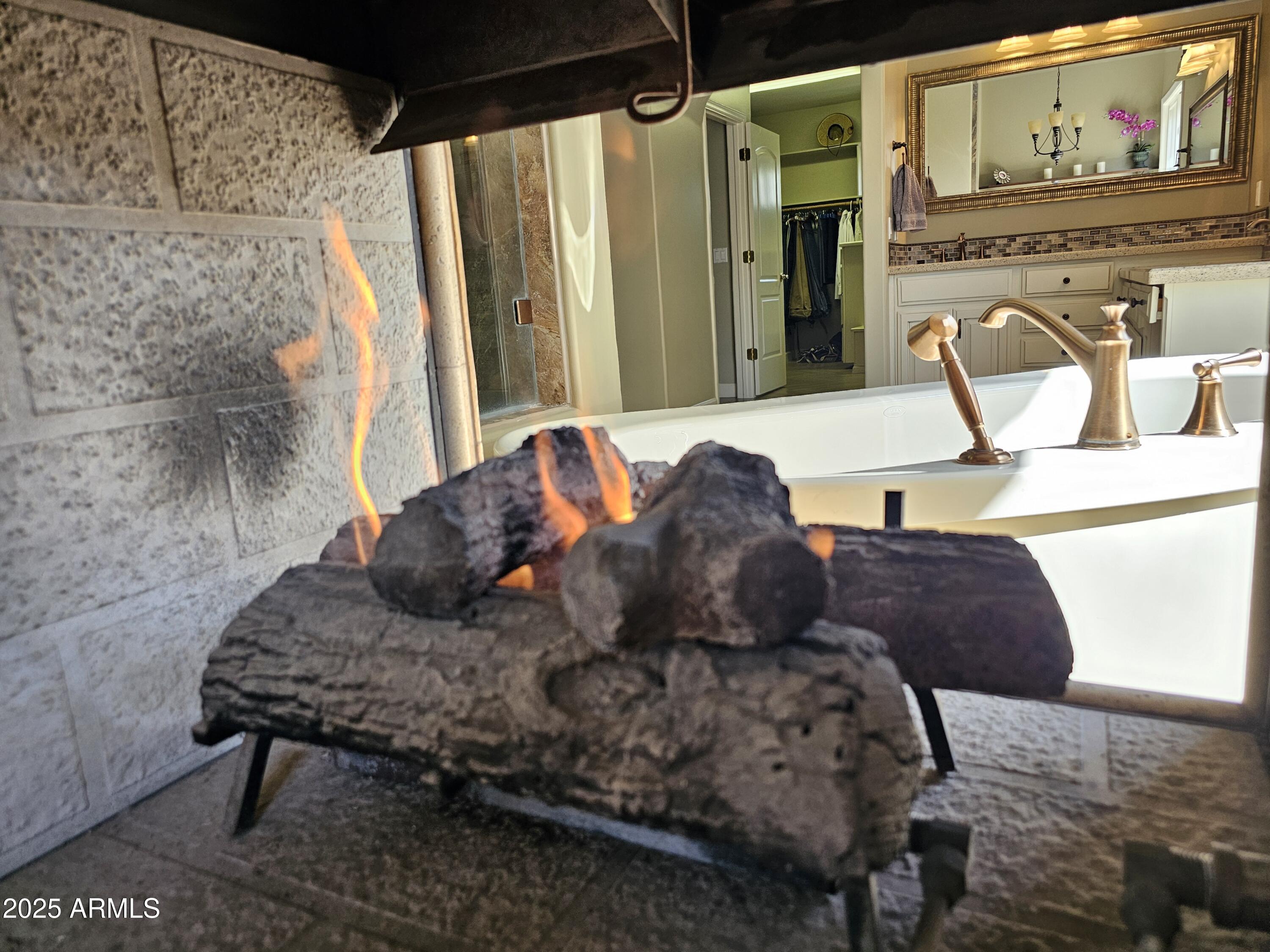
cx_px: 635
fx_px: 844
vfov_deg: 58.9
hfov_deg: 73.9
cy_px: 476
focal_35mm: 23
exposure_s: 1/120
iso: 80
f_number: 1.7
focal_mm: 6.3
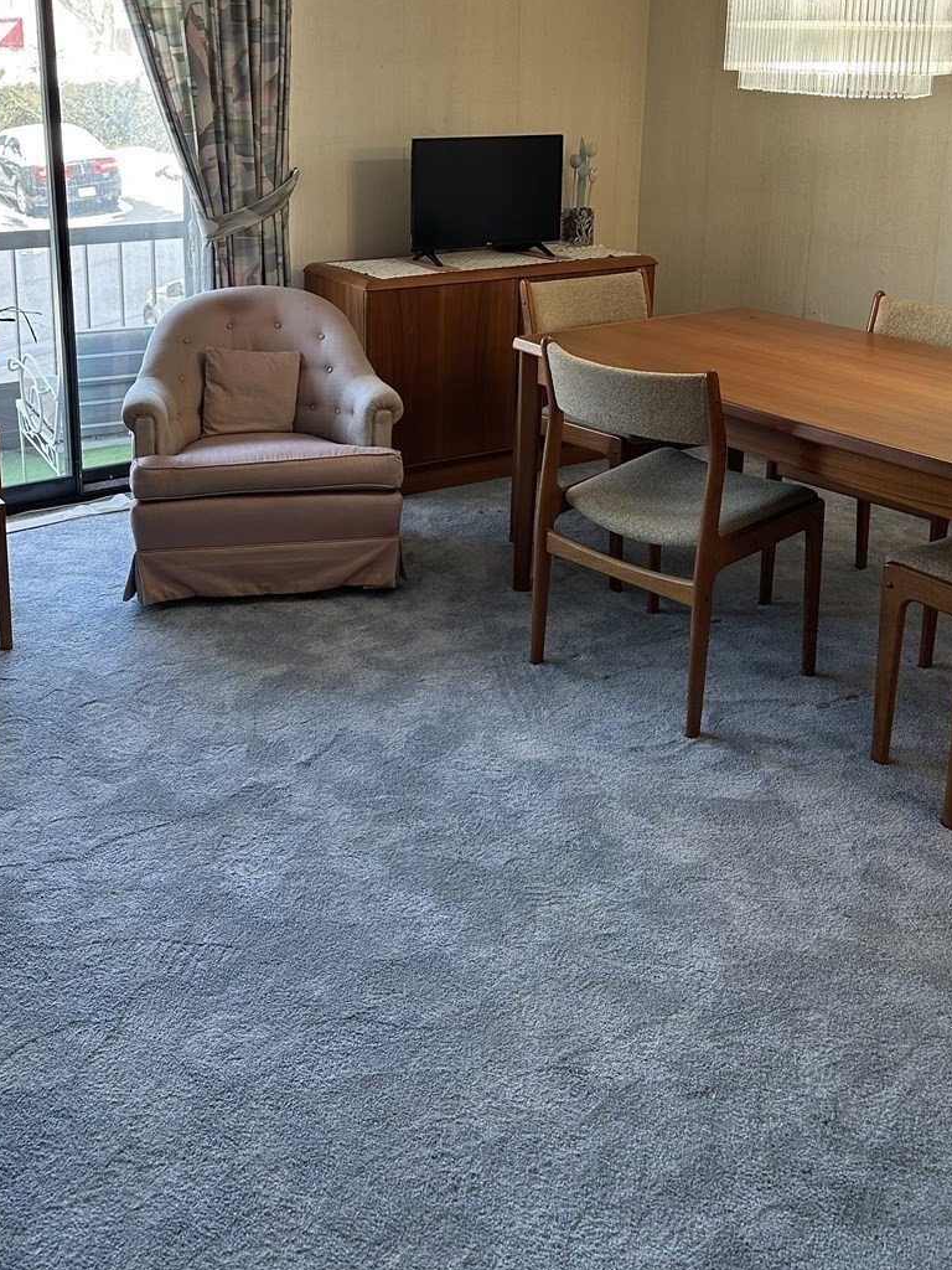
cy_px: 353
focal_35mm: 36
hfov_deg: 39.6
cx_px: 403
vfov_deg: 49.7
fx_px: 1320
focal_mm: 6.86
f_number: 1.78
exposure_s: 1/120
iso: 160
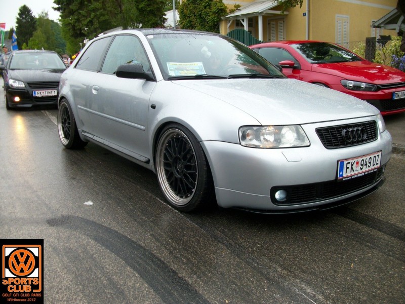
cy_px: 152
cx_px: 202
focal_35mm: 34
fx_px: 398
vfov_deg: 41.8
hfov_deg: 54.0
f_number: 2.9
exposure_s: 1/244
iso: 80
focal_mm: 5.7
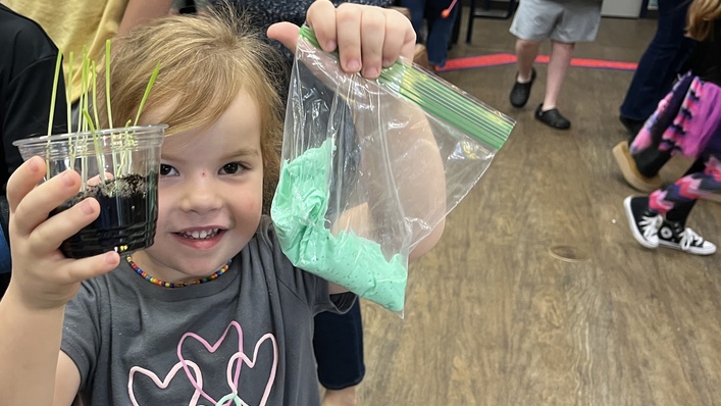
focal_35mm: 41
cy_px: 222
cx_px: 220
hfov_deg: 48.3
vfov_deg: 29.0
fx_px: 784
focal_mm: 5.1
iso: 160
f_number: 1.6
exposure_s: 1/60
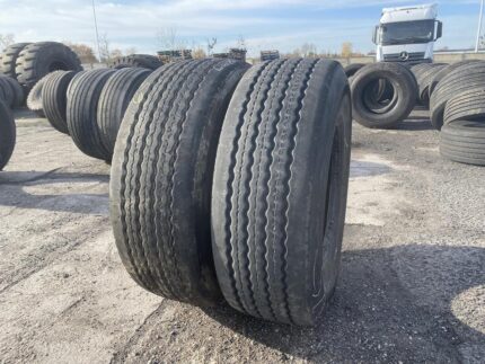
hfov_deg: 67.3
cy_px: 182
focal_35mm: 26
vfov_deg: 53.1
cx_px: 242
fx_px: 364
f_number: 1.8
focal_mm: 4.25
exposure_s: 1/778
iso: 32
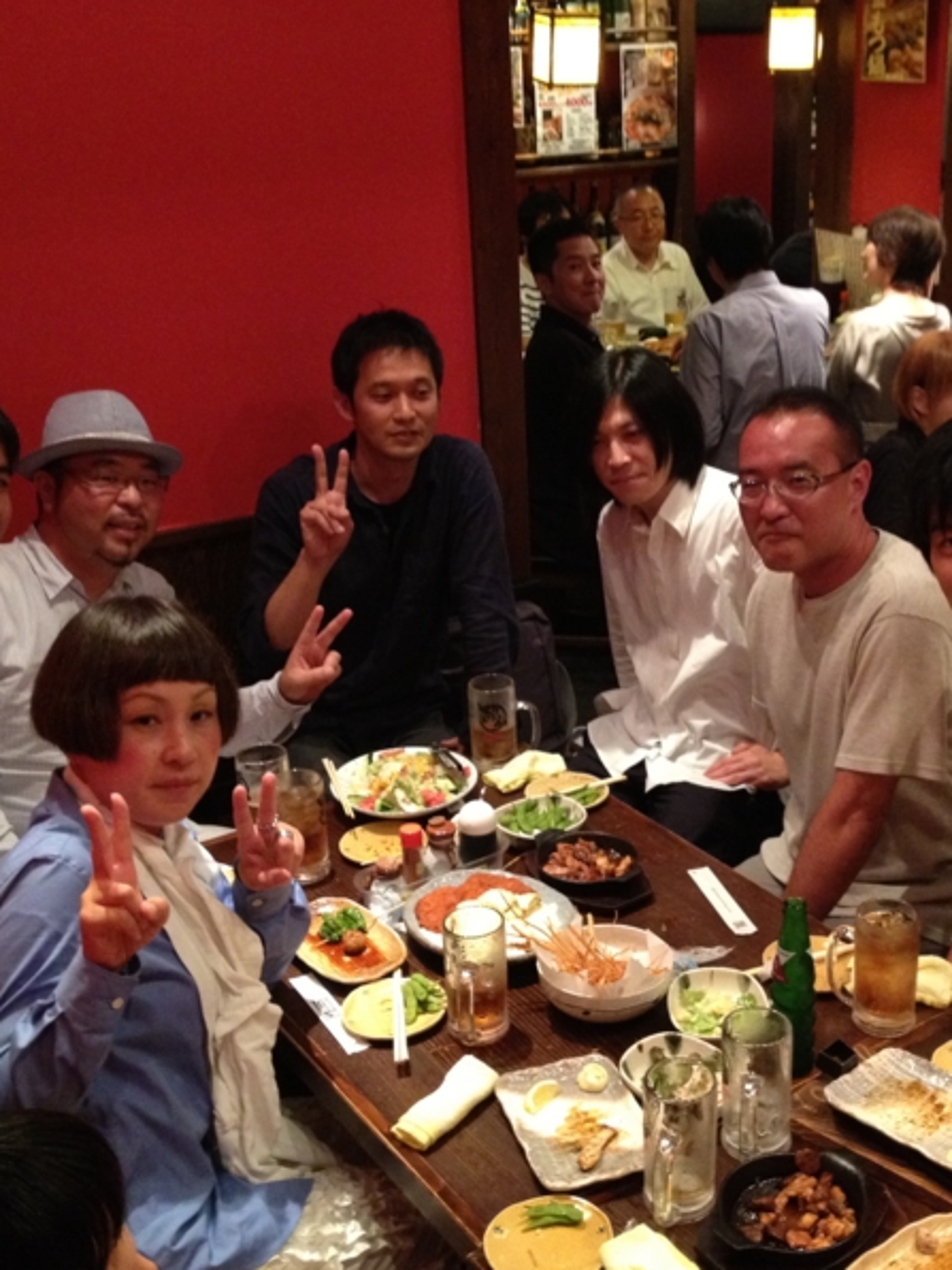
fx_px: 1723
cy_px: 635
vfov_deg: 40.4
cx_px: 615
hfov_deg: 30.7
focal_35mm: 47
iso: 400
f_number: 2.4
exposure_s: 1/20
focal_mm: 4.28
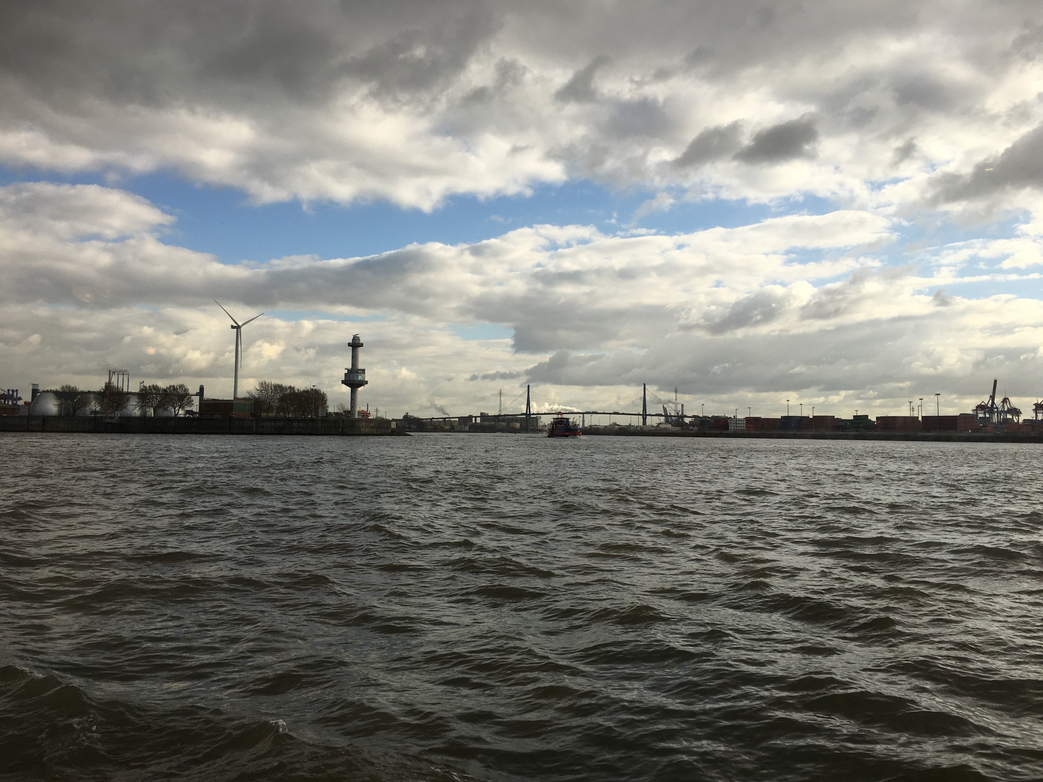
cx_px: 522
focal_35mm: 29
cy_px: 391
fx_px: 874
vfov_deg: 48.2
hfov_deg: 61.7
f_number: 2.2
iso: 25
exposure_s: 1/718
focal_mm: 4.15
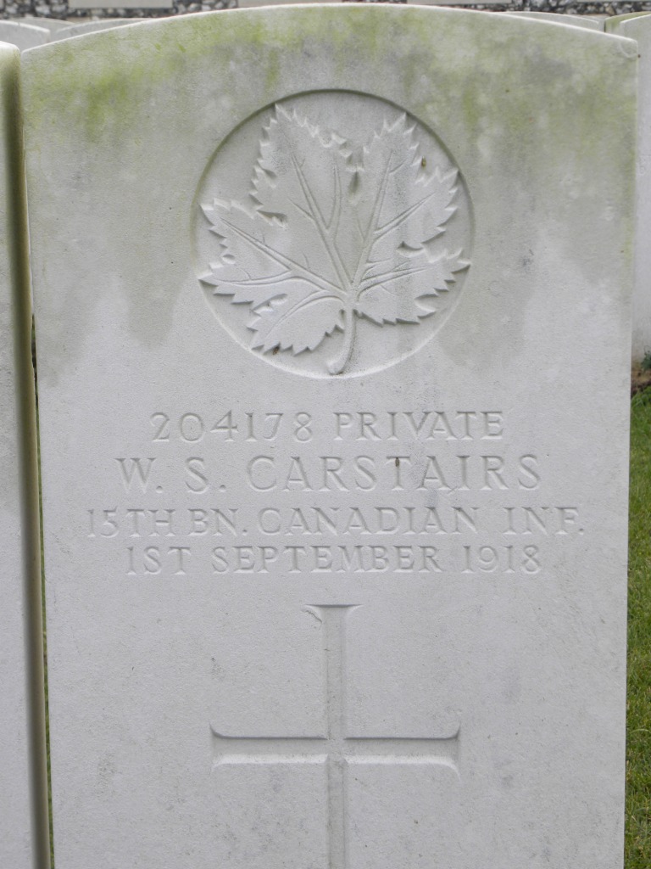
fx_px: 1881
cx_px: 326
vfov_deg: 26.0
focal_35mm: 75
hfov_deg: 19.6
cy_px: 434
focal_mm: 13.4
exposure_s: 1/135
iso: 64
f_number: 4
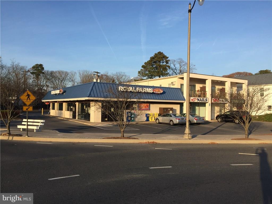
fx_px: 228
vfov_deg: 48.2
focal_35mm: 29
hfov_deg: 61.7
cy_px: 102
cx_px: 136
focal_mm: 4.15
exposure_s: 1/989
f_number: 2.2
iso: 32
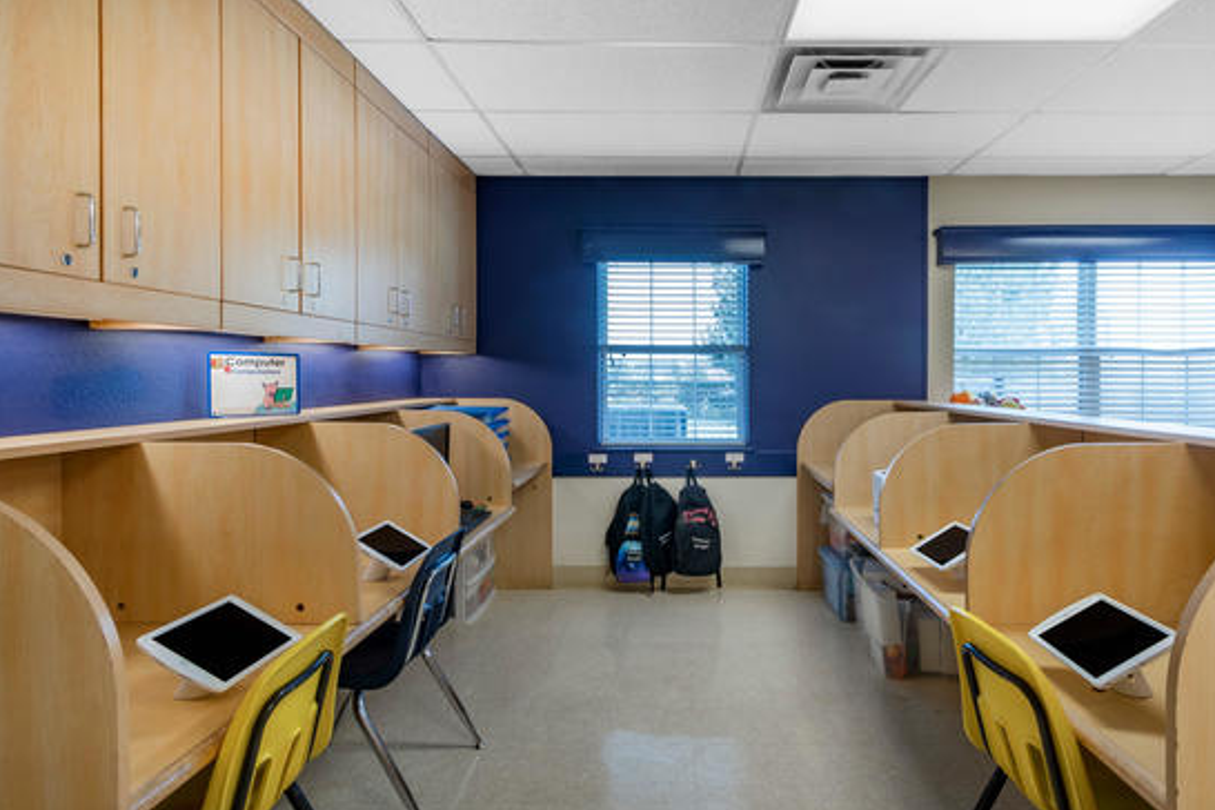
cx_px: 666
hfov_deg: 93.0
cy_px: 438
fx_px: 574
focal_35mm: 17
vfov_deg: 70.3
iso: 200
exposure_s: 1/8
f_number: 11
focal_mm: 10
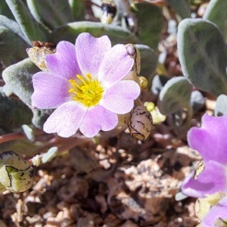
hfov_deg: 36.7
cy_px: 124
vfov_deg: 37.5
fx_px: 334
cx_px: 168
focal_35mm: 45
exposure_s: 1/1825
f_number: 2.4
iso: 50
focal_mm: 2.13
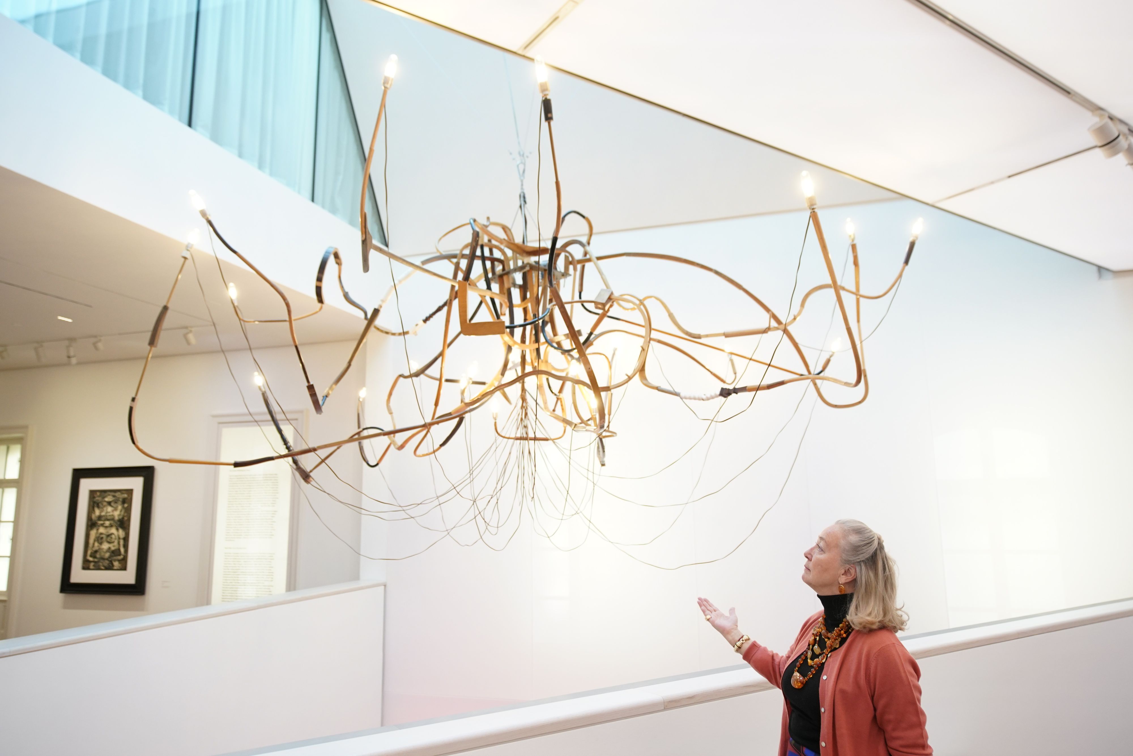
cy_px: 378
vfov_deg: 53.1
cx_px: 566
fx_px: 755
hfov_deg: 73.7
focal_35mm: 24
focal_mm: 24
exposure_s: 1/160
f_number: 3.2
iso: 2000
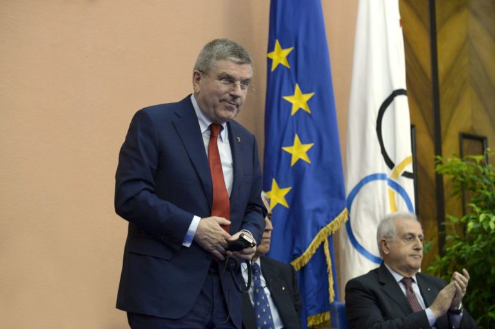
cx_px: 248
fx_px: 1511
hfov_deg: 18.6
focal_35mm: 110
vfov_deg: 12.4
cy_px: 164
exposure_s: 1/160
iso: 2500
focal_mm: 110
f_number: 3.5
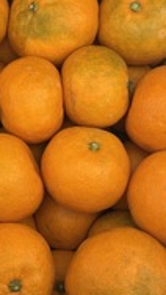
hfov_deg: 16.4
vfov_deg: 29.3
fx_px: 565
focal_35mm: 72
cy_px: 120
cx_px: 2
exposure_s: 1/60
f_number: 1.6
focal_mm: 5.96
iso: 200
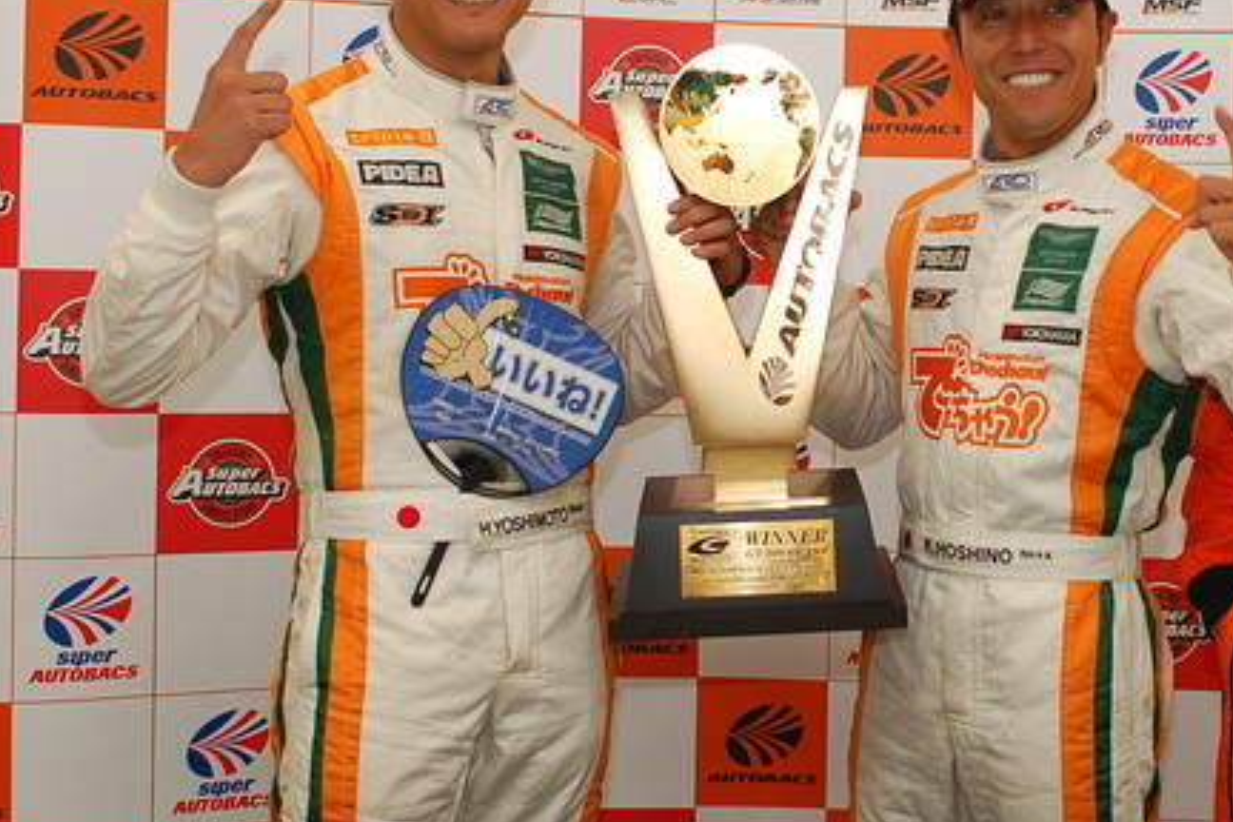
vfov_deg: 22.6
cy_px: 303
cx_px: 930
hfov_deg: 32.7
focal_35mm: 60
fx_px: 2055
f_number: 4
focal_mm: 24
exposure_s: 1/60
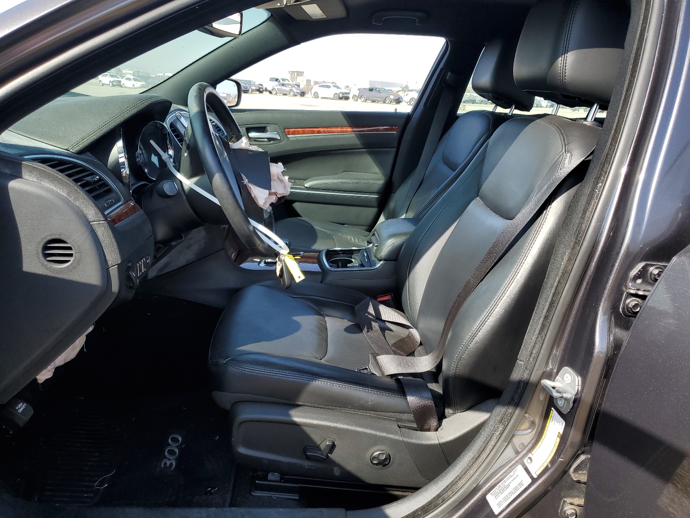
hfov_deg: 67.3
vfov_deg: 53.1
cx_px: 345
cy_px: 259
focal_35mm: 26
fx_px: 518
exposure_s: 1/909
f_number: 1.5
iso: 50
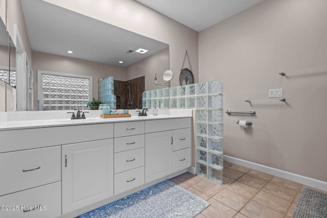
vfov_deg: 73.8
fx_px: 145
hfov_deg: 96.7
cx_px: 164
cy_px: 109
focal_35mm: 16
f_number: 8
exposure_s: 1/2.5
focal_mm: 16
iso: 400
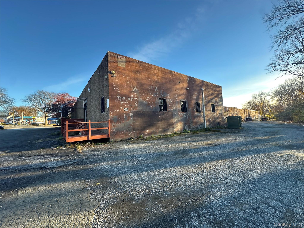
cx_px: 152
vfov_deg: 85.7
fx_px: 123
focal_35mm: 14
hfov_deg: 102.1
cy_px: 114
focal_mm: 2.22
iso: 40
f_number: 2.2
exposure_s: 1/181
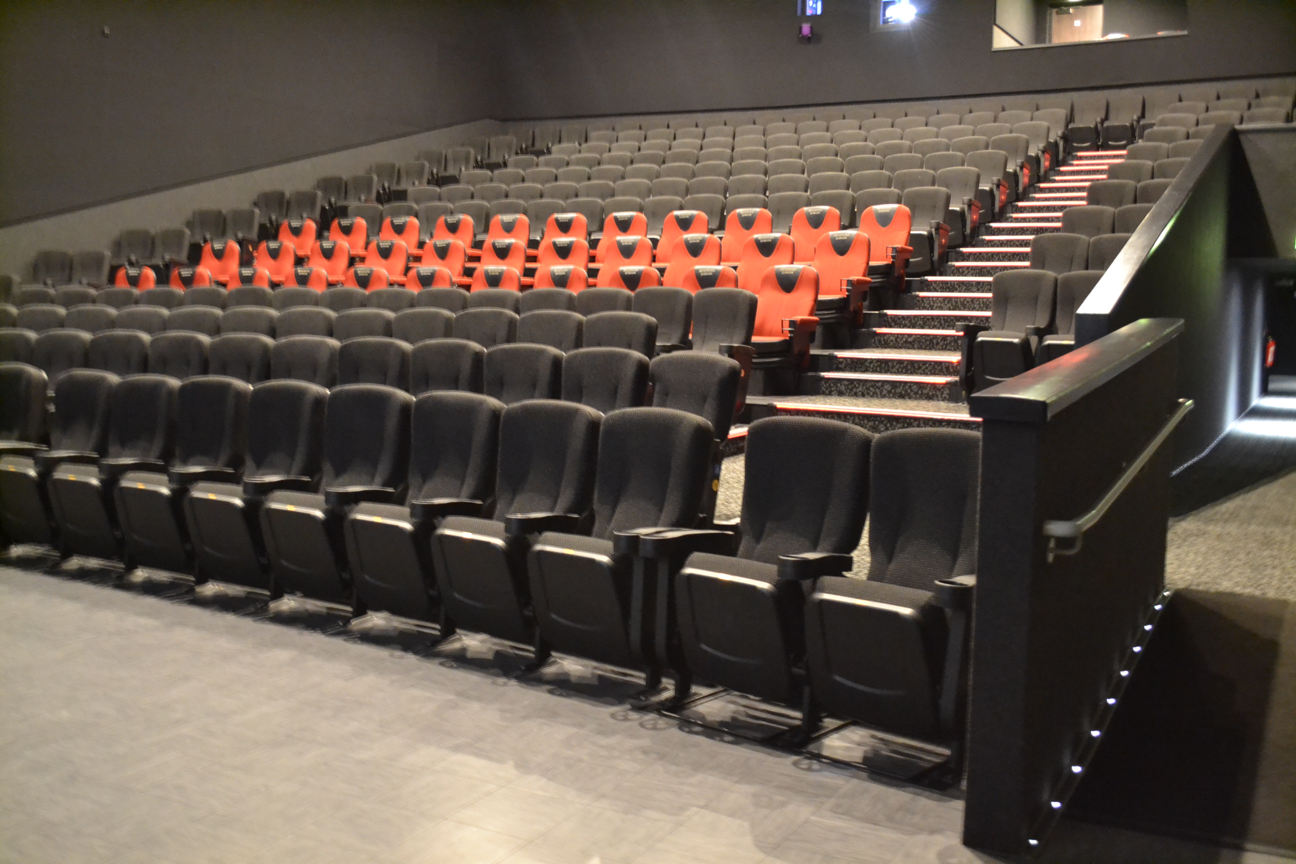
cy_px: 432
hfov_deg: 53.1
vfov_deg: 36.9
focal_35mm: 36
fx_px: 1296
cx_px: 648
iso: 3200
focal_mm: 24
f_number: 4
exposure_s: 1/1.3
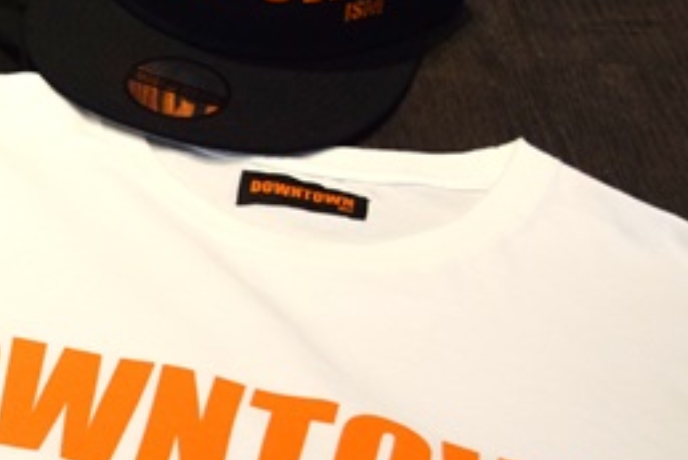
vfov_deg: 15.4
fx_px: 1702
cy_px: 290
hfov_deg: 21.5
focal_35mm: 89
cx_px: -90
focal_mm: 24
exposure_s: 1/125
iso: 800
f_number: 4
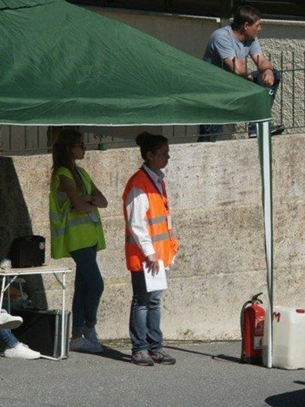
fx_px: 8726
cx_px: 335
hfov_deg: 2.0
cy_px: 247
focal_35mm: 743
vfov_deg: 2.7
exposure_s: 1/1600
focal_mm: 360
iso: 800
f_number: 13
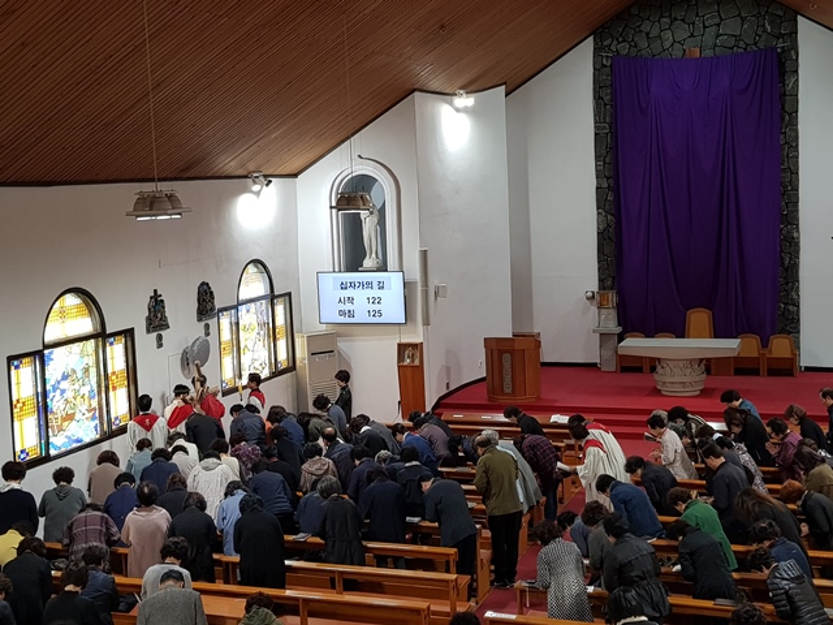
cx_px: 416
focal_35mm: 26
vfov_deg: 53.1
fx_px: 626
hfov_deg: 67.3
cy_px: 312
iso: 100
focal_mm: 4.2
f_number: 1.7
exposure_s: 1/60
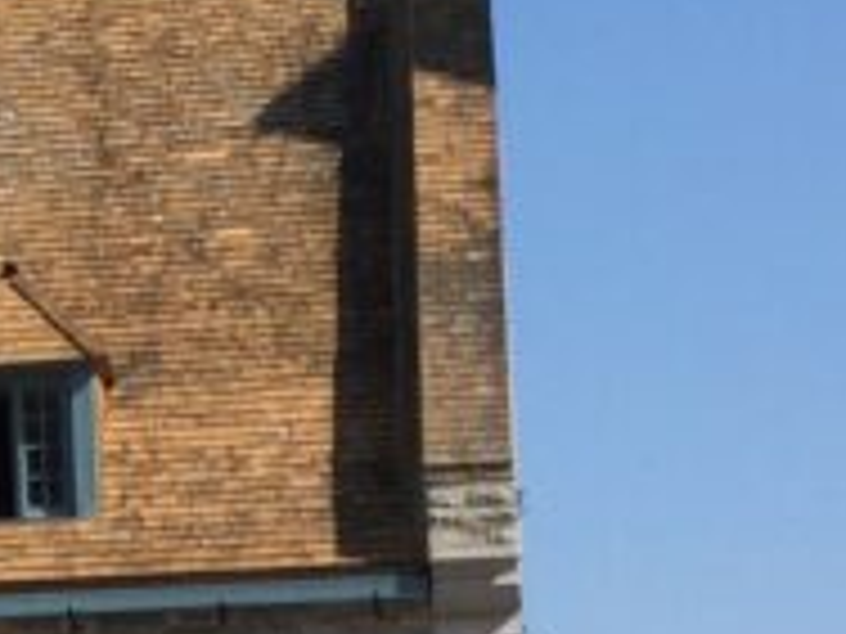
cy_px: 670
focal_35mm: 185
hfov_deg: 9.7
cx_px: -1026
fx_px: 4521
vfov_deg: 8.0
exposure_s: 1/2475
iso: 32
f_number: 2.2
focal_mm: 4.15
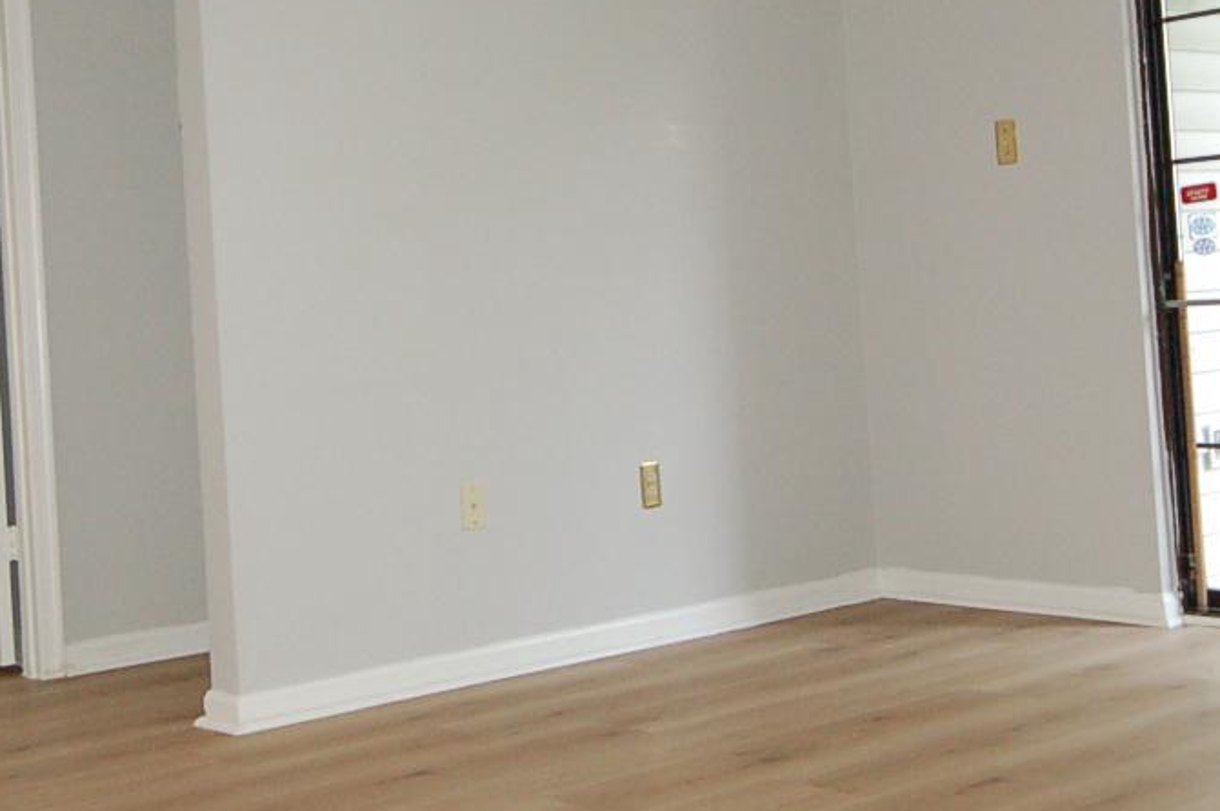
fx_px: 1934
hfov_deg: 35.0
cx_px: 547
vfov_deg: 23.5
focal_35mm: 57
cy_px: 220
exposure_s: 1/60
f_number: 5.6
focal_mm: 17
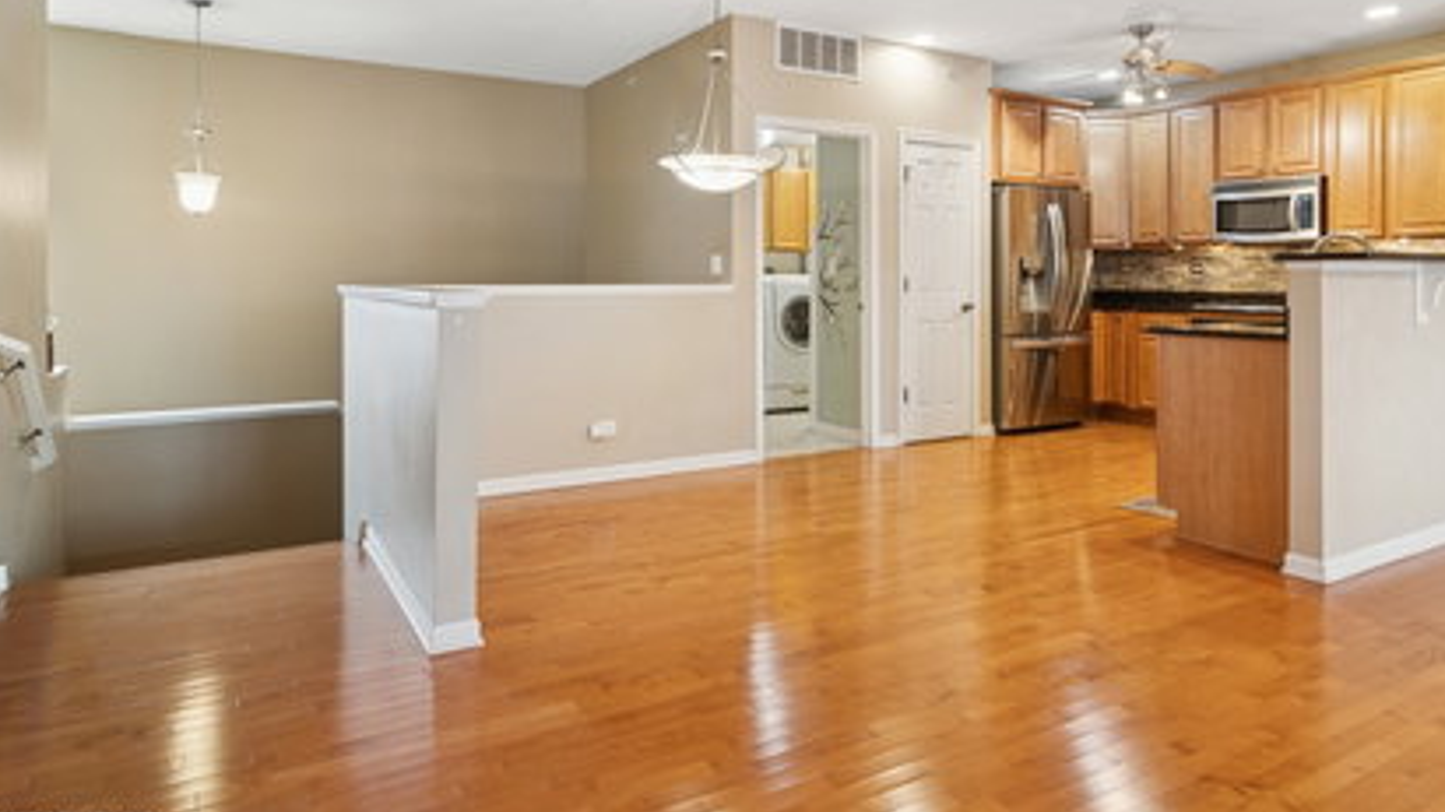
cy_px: 285
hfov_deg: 81.0
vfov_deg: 50.7
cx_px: 784
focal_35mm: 22
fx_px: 843
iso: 200
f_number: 8
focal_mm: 12
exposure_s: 1/3
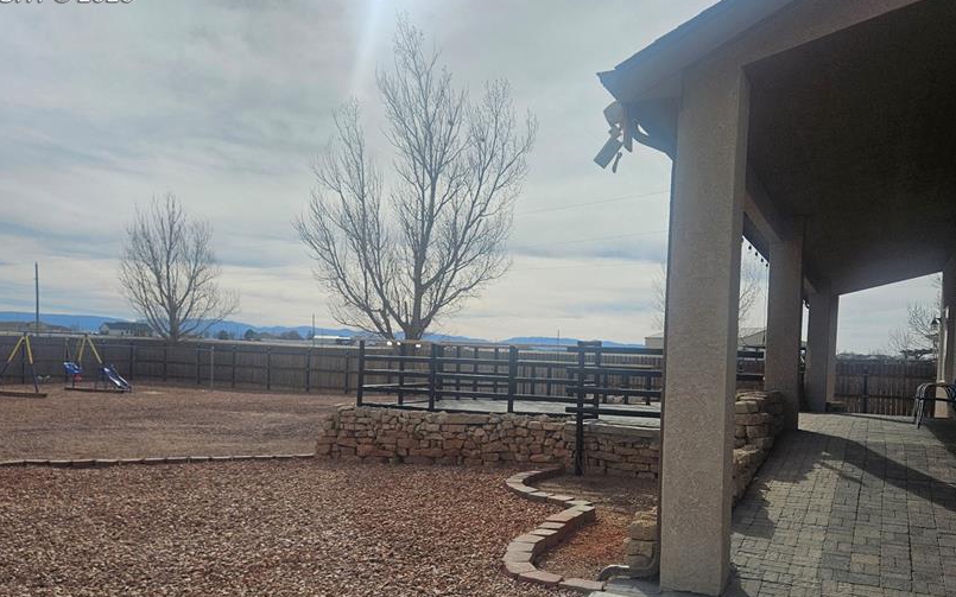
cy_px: 392
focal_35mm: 31
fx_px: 808
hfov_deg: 61.2
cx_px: 508
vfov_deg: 40.2
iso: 25
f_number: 1.8
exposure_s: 1/5564
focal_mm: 5.4
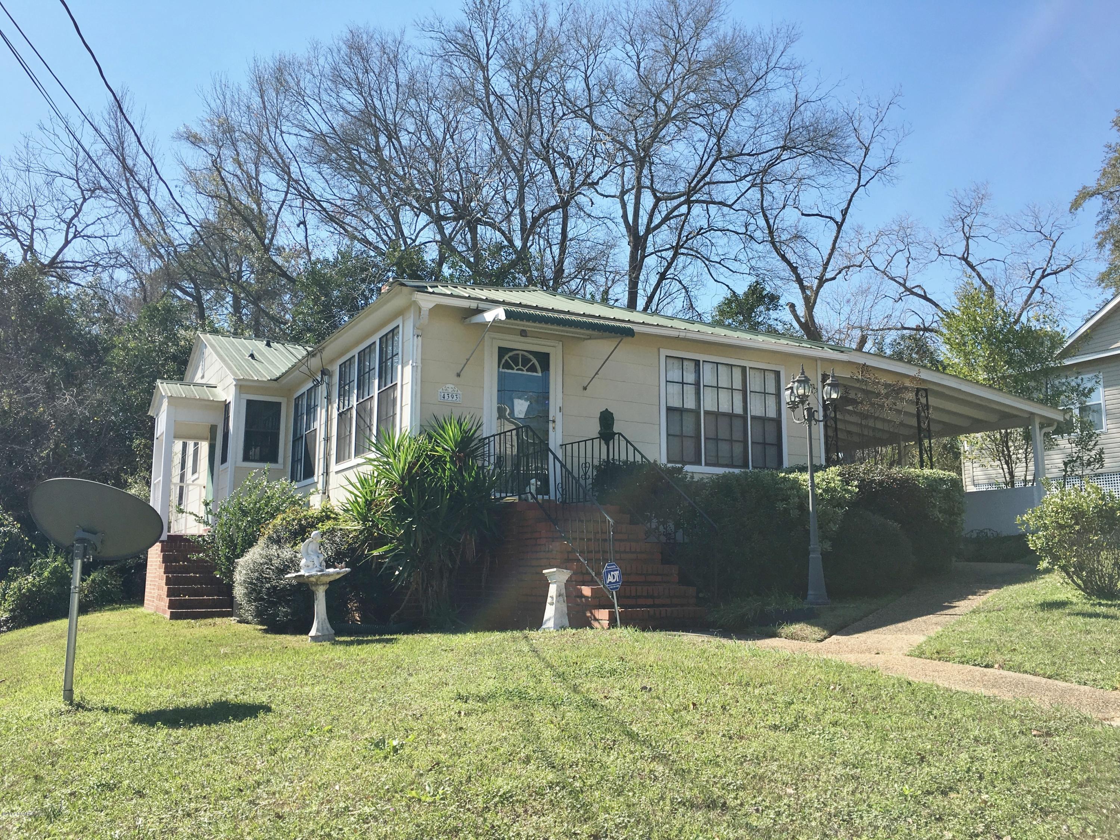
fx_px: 938
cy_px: 420
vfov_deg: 48.2
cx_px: 560
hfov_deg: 61.7
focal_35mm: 29
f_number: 2.2
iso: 25
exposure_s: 1/1221
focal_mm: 4.15
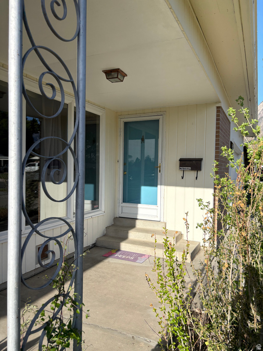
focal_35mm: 26
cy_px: 176
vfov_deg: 67.3
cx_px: 132
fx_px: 263
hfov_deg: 53.1
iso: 64
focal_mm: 5.96
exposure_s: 1/3623
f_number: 1.6
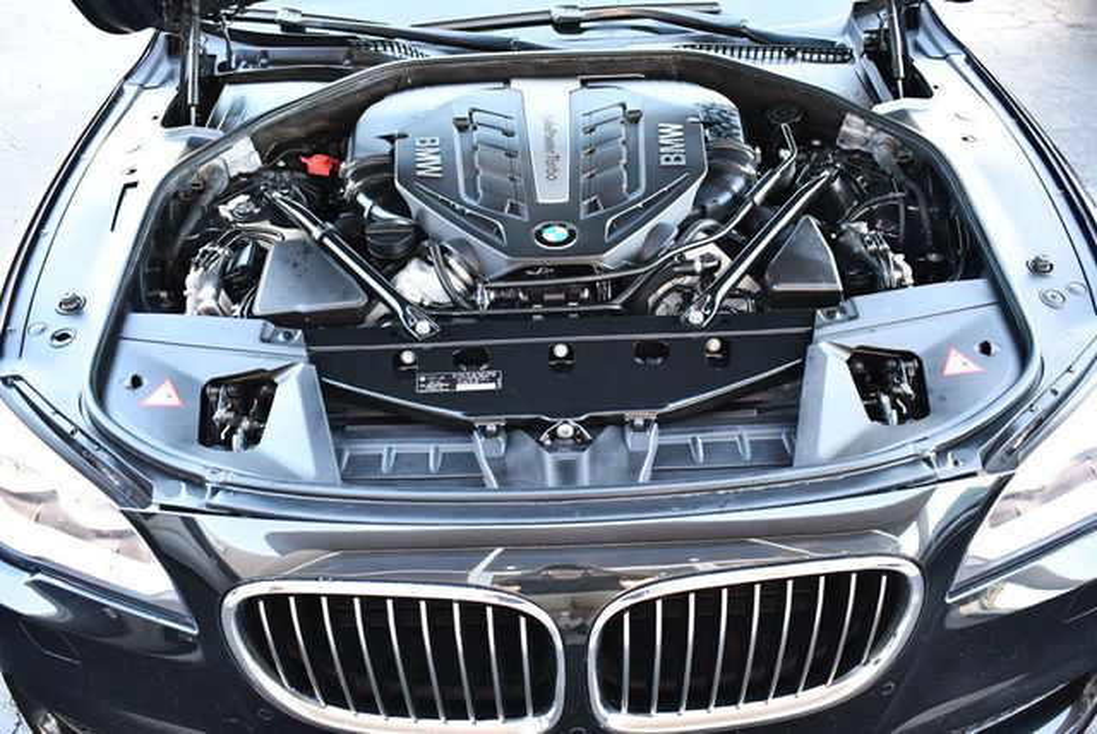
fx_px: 1098
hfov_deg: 53.1
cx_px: 548
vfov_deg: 36.9
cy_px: 367
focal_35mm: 36
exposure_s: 1/125
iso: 1000
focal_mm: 18
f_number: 3.5
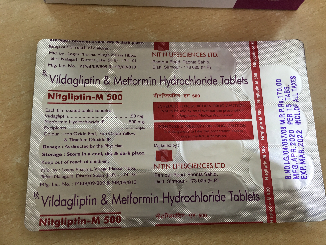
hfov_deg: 61.7
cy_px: 122
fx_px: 273
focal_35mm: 29
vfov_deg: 48.2
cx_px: 163
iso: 32
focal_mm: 4.15
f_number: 2.2
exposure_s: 1/33
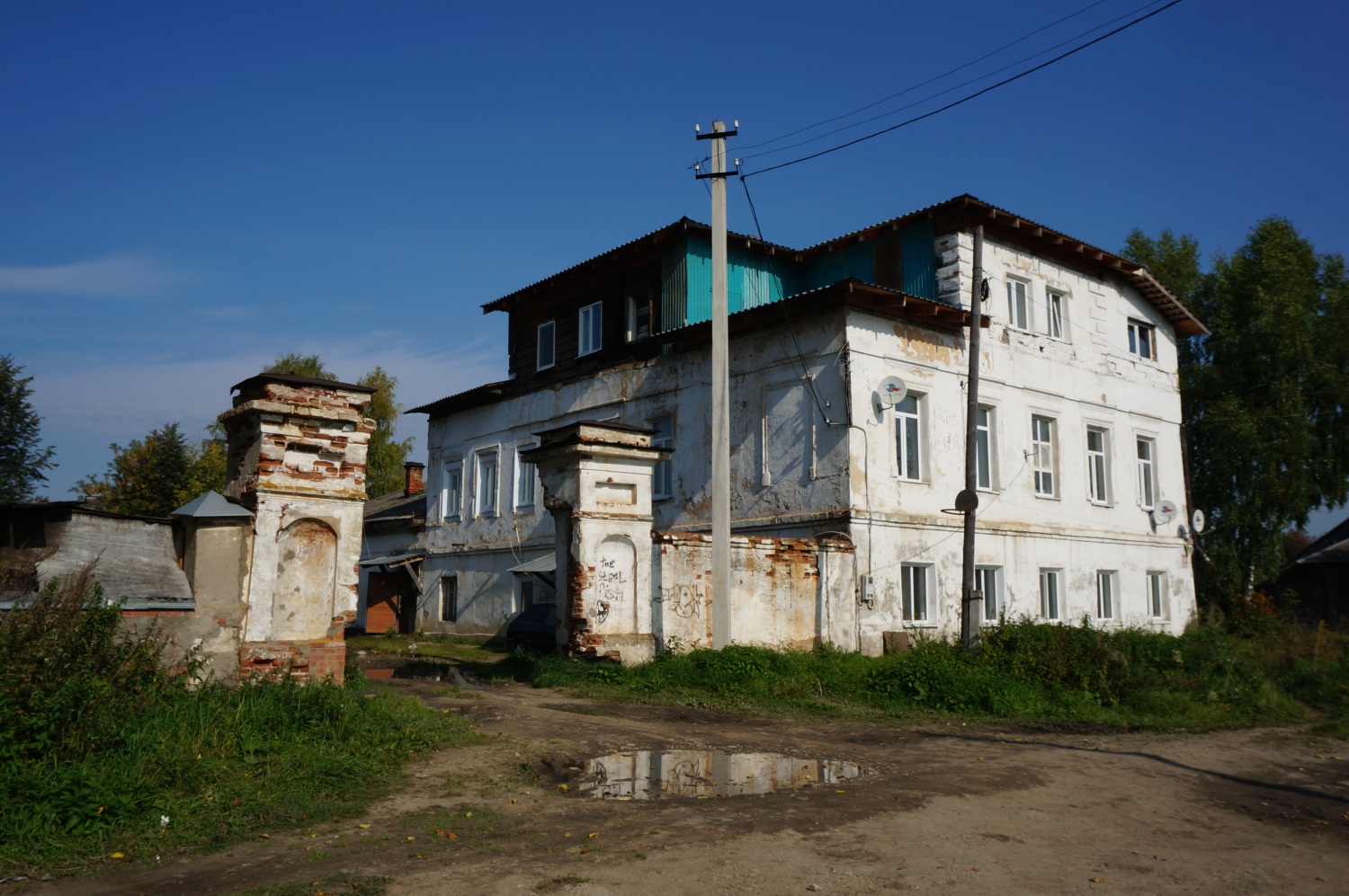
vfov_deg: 43.5
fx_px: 1123
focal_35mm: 30
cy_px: 448
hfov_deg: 62.0
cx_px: 674
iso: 100
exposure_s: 1/250
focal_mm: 20
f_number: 13
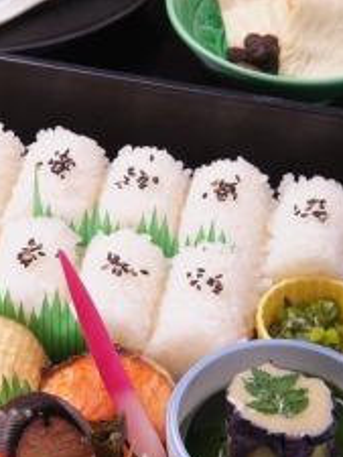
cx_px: 70
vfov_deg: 12.4
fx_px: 2099
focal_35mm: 159
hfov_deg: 9.3
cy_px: 225
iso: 100
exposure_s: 1/60
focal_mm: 55
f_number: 11
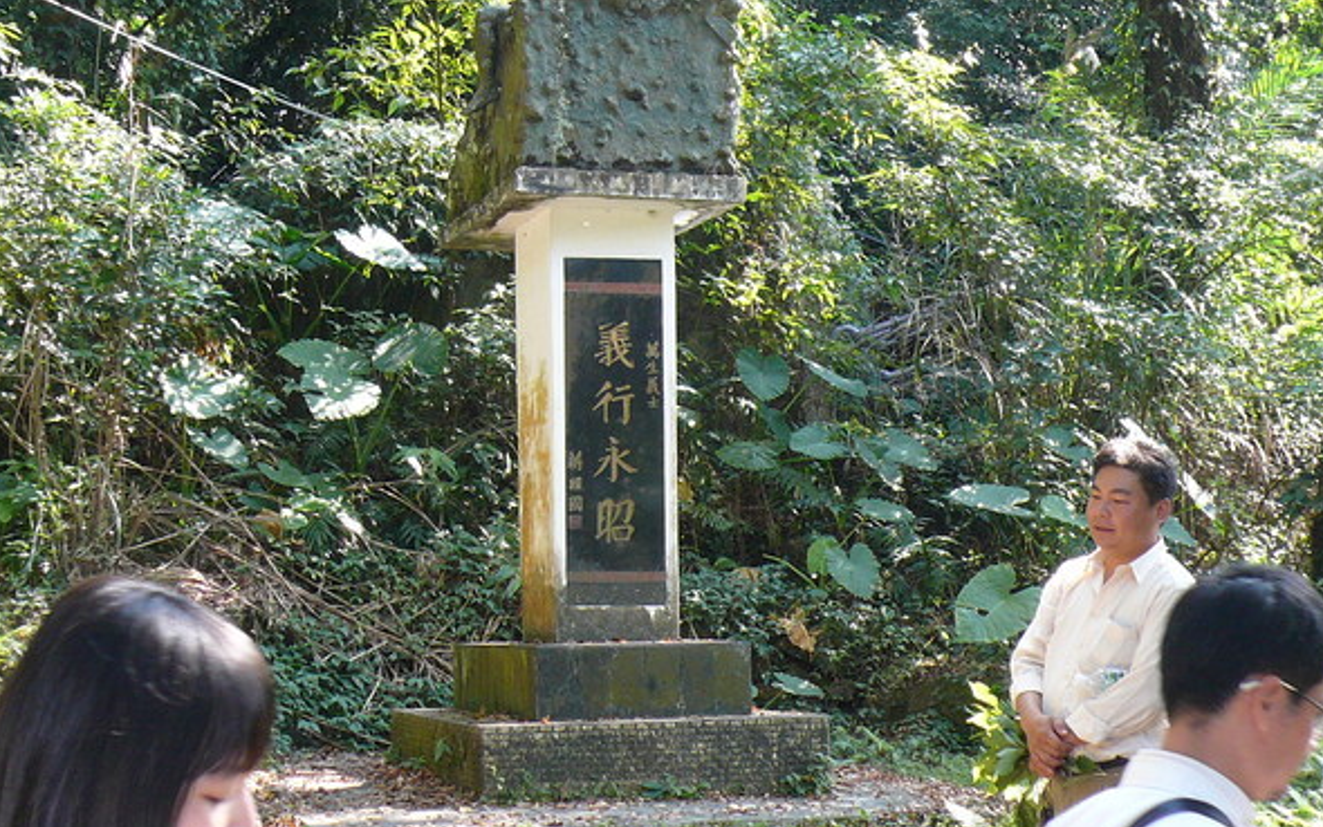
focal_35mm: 69
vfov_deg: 18.9
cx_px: 662
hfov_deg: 29.8
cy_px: 377
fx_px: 2488
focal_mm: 6.9
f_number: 3.3
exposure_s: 1/50
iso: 100
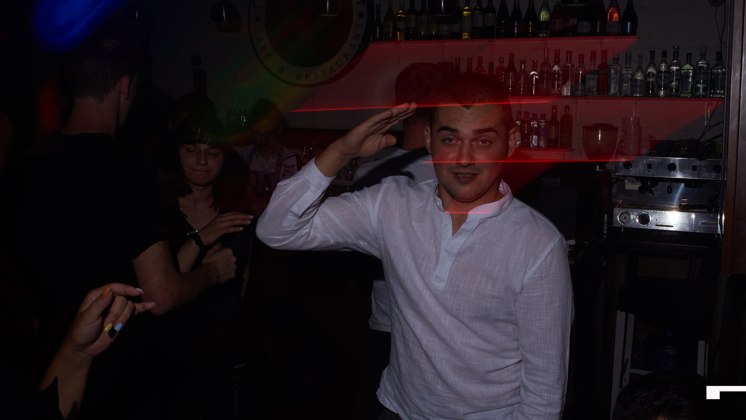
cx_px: 373
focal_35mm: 37
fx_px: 732
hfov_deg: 54.0
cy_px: 195
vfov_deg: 32.0
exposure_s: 1/8
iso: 100
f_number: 14
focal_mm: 35
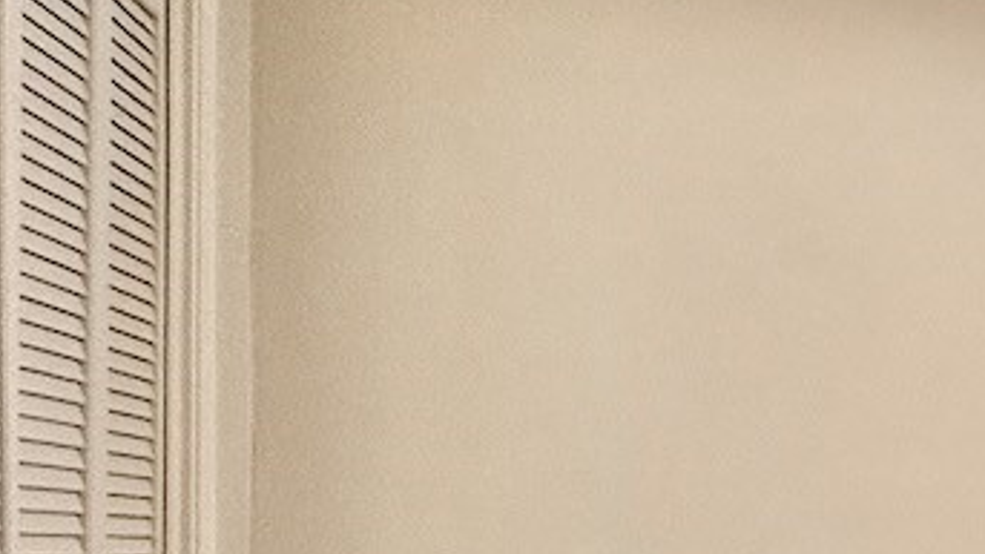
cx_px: 1536
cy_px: 517
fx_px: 1489
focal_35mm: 57
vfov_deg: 20.6
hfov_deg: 25.6
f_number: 2.2
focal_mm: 2.22
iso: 500
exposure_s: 1/60
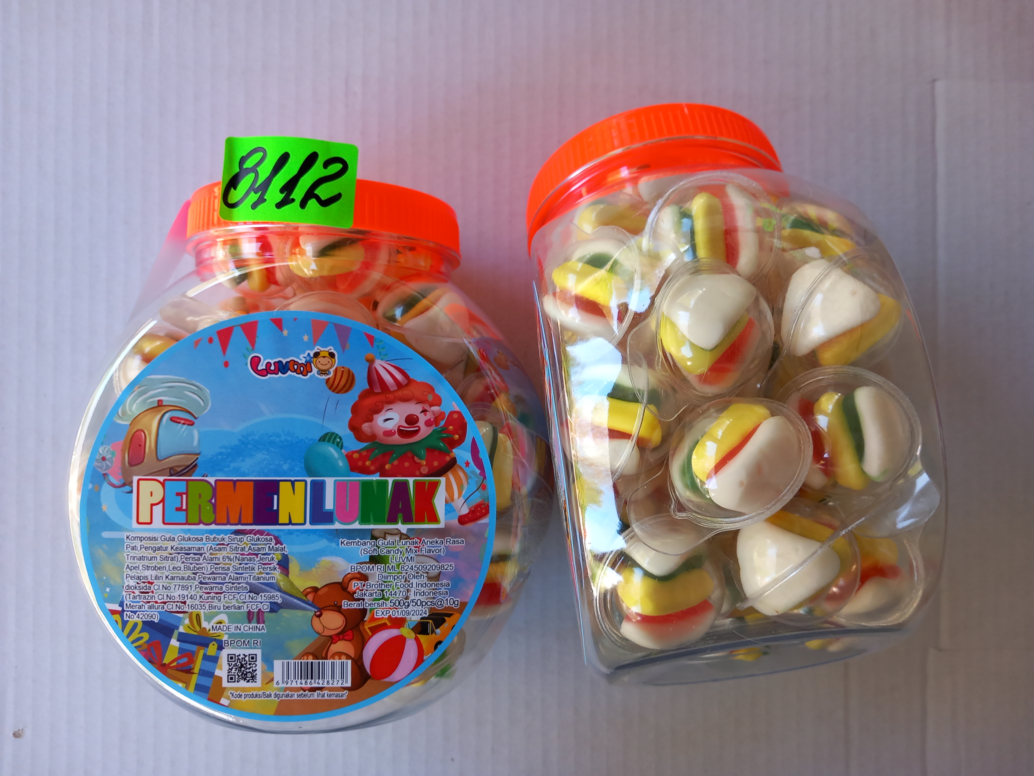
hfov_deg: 65.3
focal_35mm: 27
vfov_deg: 51.4
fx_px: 807
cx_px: 517
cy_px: 388
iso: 50
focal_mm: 4
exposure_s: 1/50
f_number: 1.8
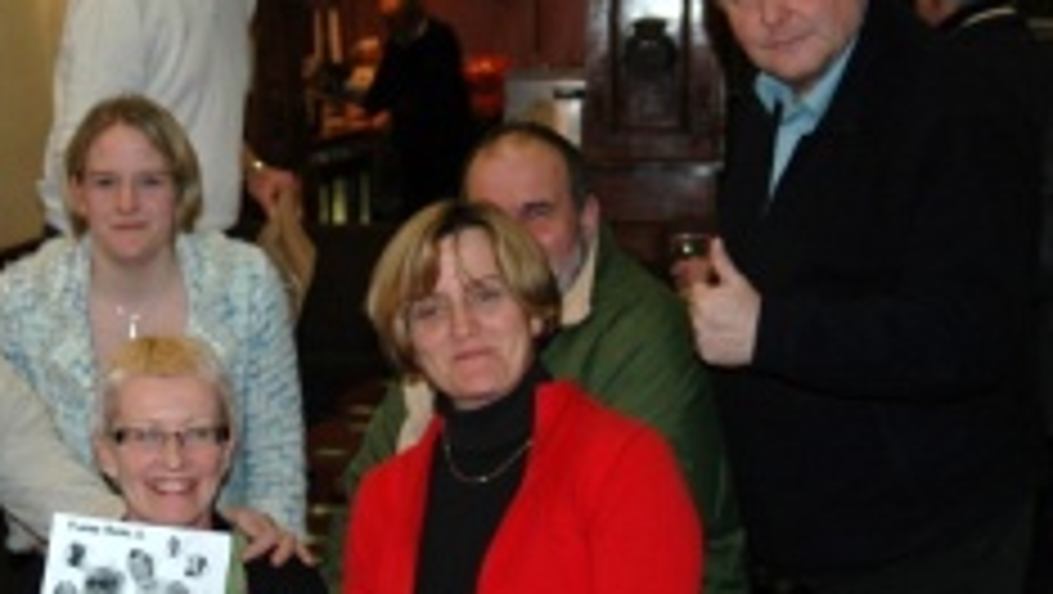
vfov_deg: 13.0
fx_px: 2598
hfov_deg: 22.8
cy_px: 360
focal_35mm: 93
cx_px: 369
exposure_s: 1/60
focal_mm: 31
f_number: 3.3
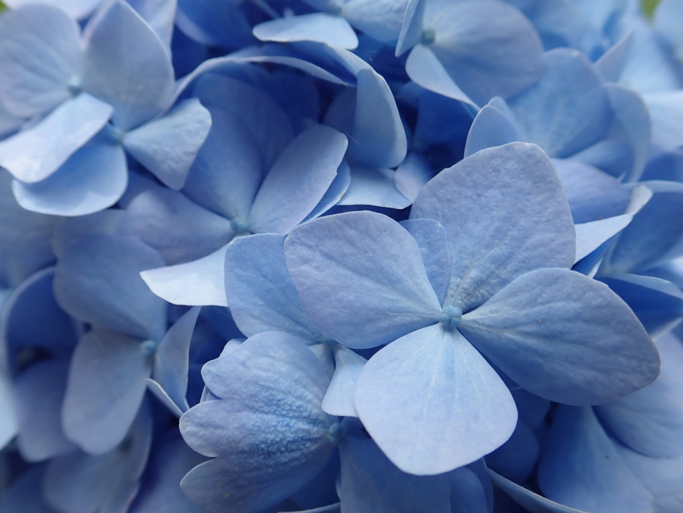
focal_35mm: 30
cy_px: 256
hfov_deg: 60.0
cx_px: 342
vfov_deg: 46.8
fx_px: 592
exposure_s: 1/250
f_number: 3.2
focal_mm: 5.5
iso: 100
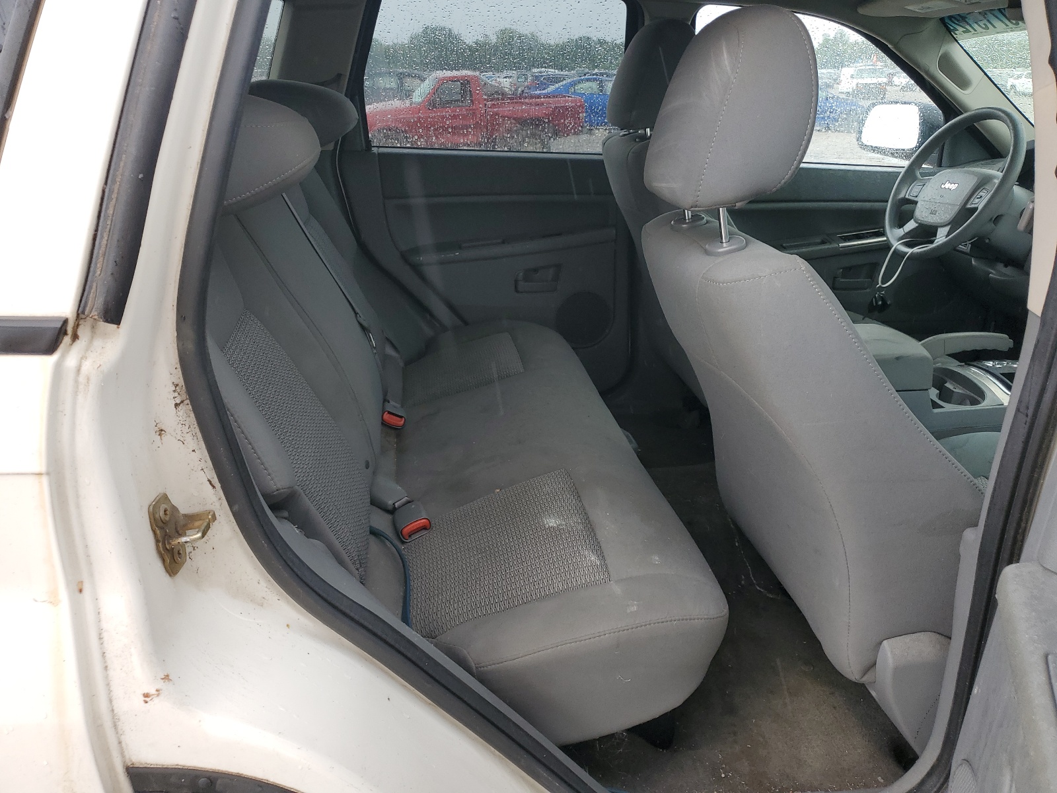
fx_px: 794
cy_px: 396
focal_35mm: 26
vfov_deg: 53.1
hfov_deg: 67.3
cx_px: 528
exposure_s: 1/238
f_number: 1.5
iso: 50
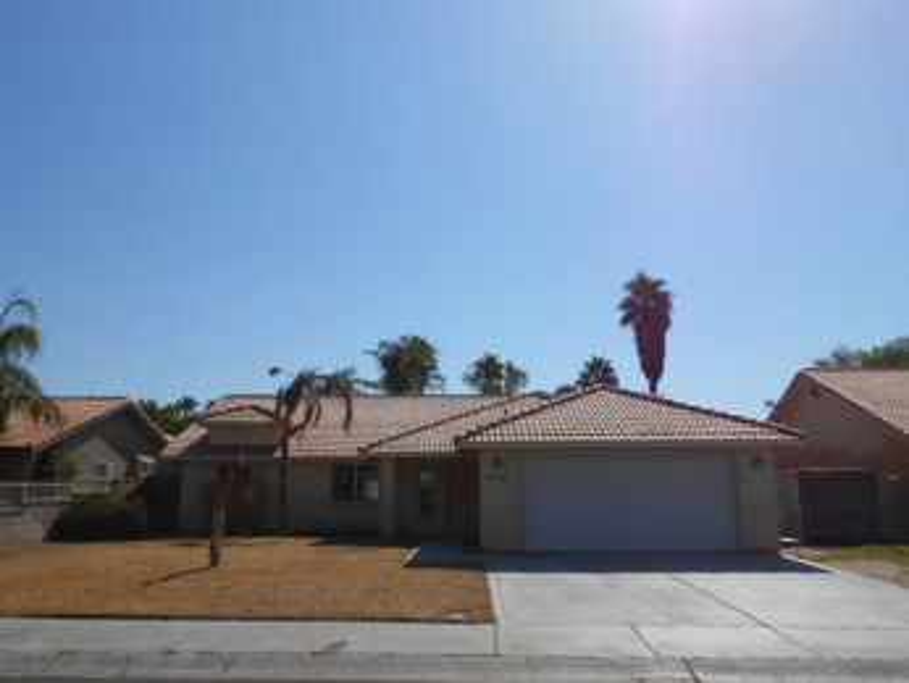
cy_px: 342
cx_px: 454
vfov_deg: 46.8
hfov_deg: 59.9
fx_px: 788
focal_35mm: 30
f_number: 3.8
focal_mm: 5.3
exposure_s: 1/2000
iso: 80
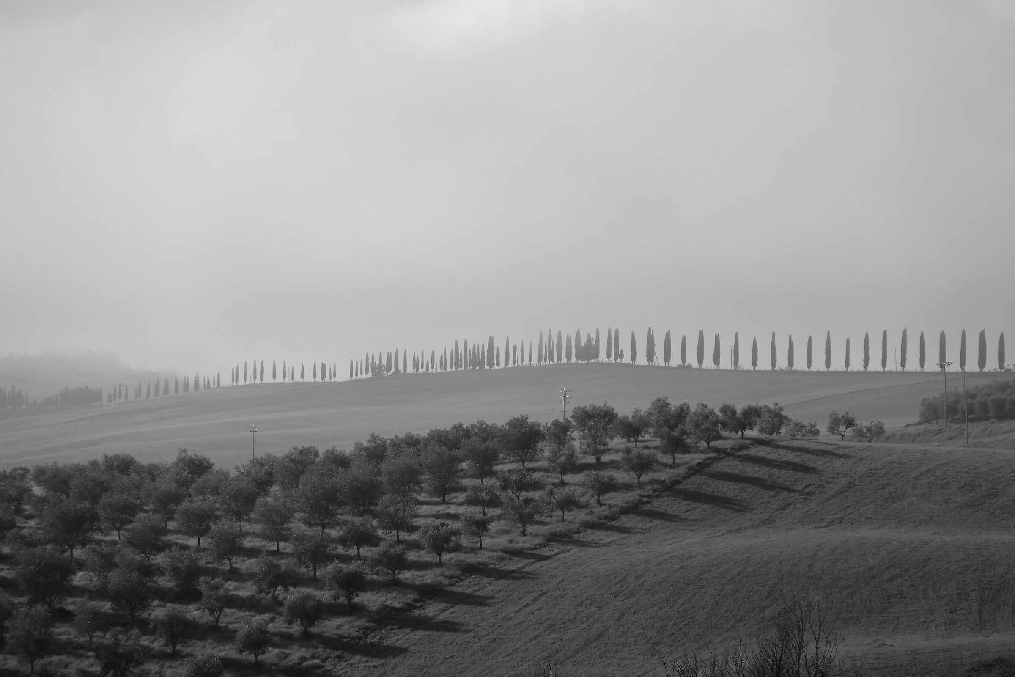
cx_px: 508
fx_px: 4905
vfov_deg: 7.9
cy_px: 338
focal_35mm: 174
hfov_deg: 11.8
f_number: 5.6
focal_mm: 116.1
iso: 200
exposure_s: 1/1200
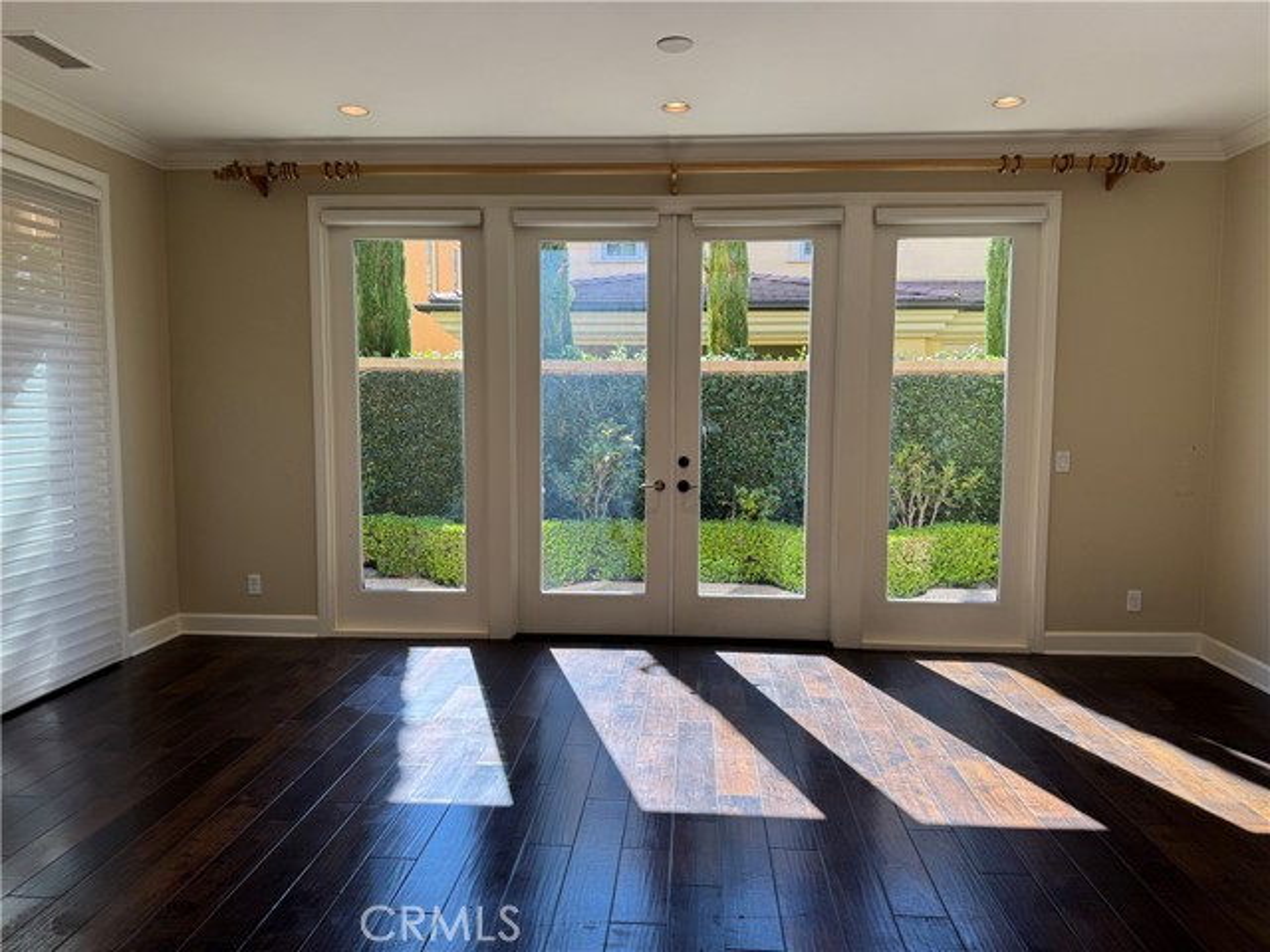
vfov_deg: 56.8
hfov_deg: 71.6
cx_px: 635
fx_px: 881
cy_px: 476
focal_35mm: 24
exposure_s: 1/358
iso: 80
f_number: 1.78
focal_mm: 6.76
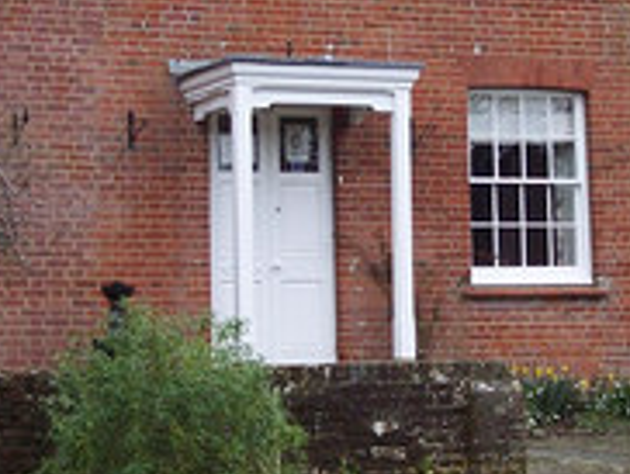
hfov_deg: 14.4
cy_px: 93
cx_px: 391
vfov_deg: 10.8
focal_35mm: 137
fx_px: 2497
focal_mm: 8
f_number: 3.4
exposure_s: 1/90
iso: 100
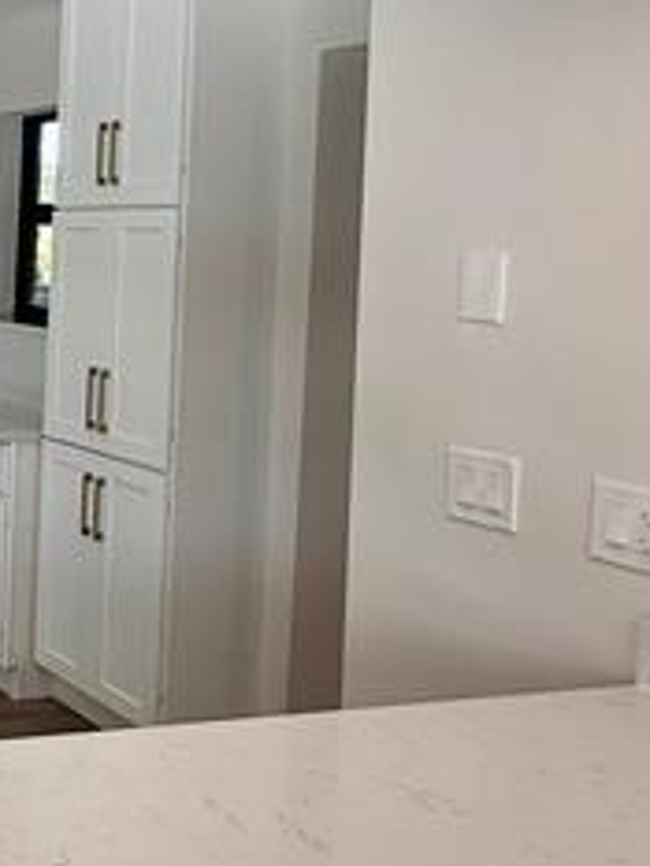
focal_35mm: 48
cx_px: -375
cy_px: 249
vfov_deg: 38.9
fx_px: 1201
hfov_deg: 23.1
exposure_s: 1/120
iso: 64
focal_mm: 2.22
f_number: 2.2
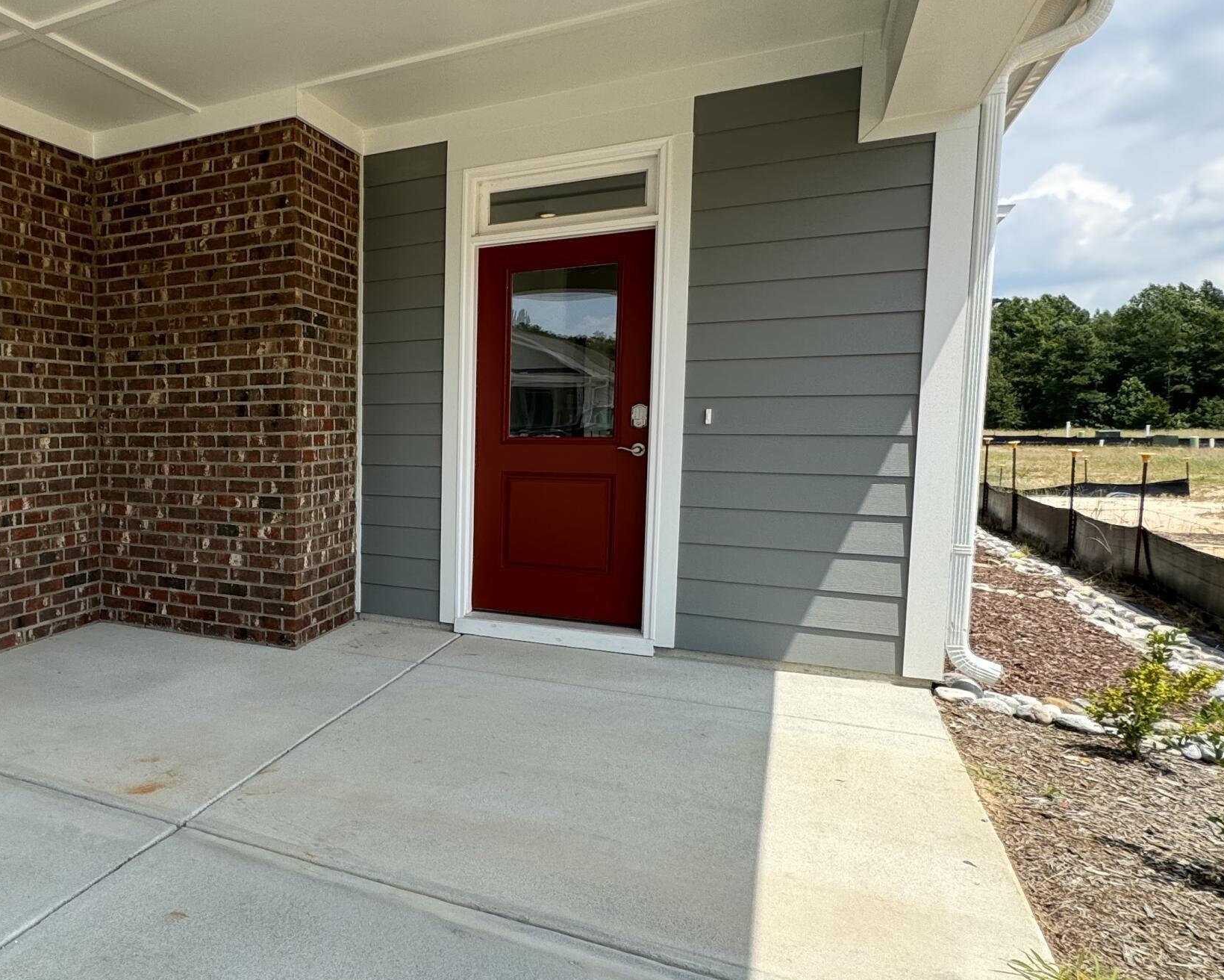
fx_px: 906
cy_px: 503
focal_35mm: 25
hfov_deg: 61.3
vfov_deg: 56.8
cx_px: 209
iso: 50
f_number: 2.2
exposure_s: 1/675
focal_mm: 2.22
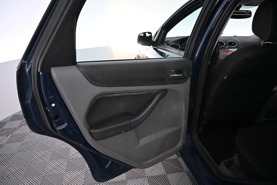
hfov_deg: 73.7
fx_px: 185
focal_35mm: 24
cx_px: 138
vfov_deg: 53.1
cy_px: 92
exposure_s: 1/100
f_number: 3.5
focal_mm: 16
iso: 3200
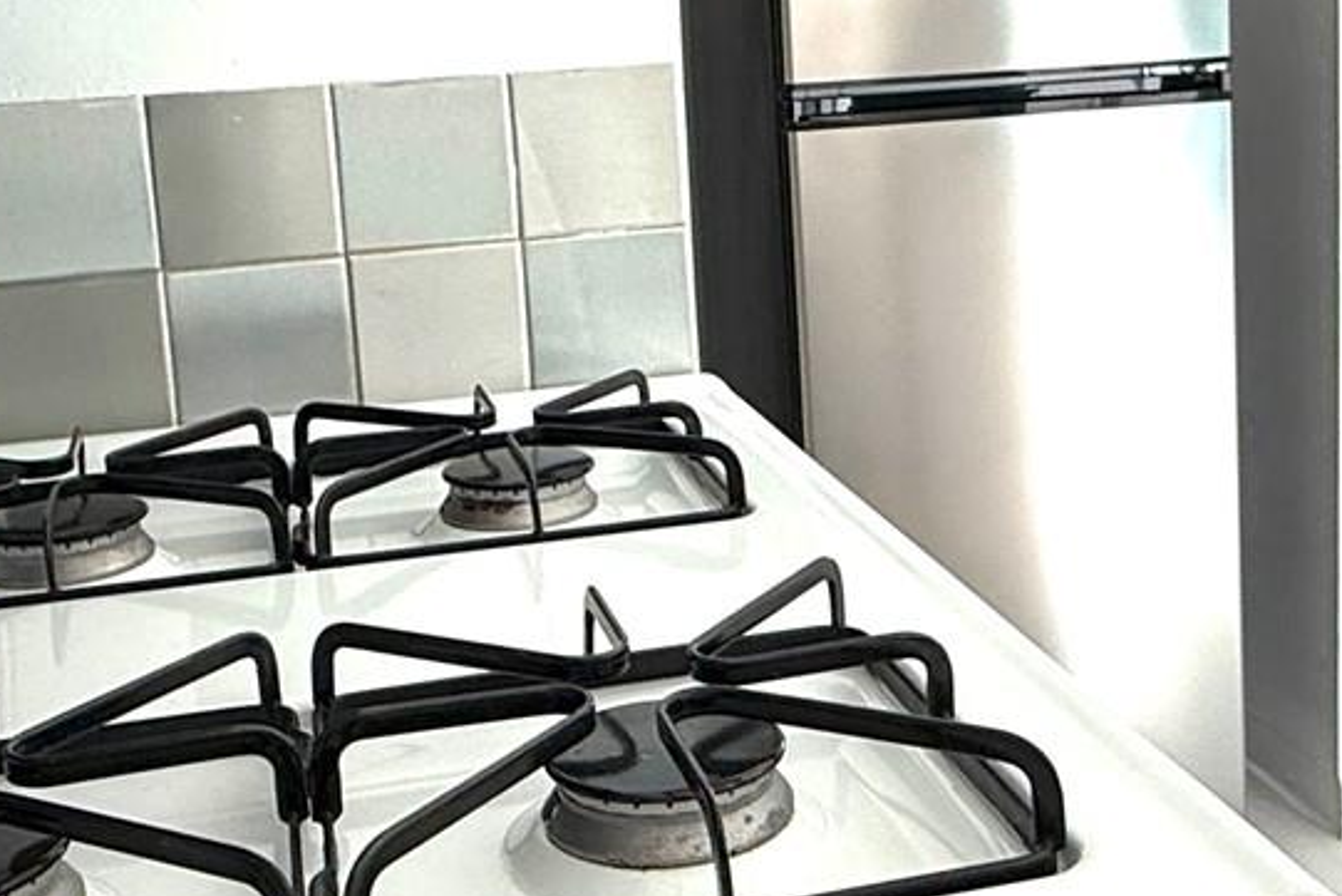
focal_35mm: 43
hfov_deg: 45.3
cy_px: 235
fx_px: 1603
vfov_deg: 30.7
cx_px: 760
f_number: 2.2
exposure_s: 1/217
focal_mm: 2.22
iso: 64
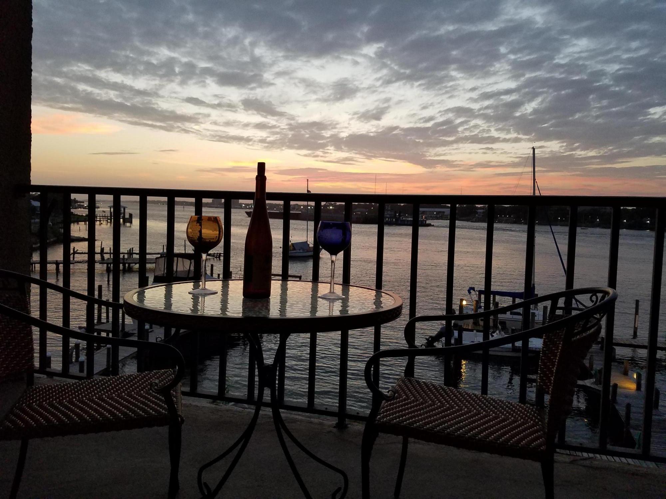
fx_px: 500
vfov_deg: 53.1
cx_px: 333
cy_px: 250
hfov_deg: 67.3
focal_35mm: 26
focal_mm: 4.2
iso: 125
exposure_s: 1/60
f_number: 1.7
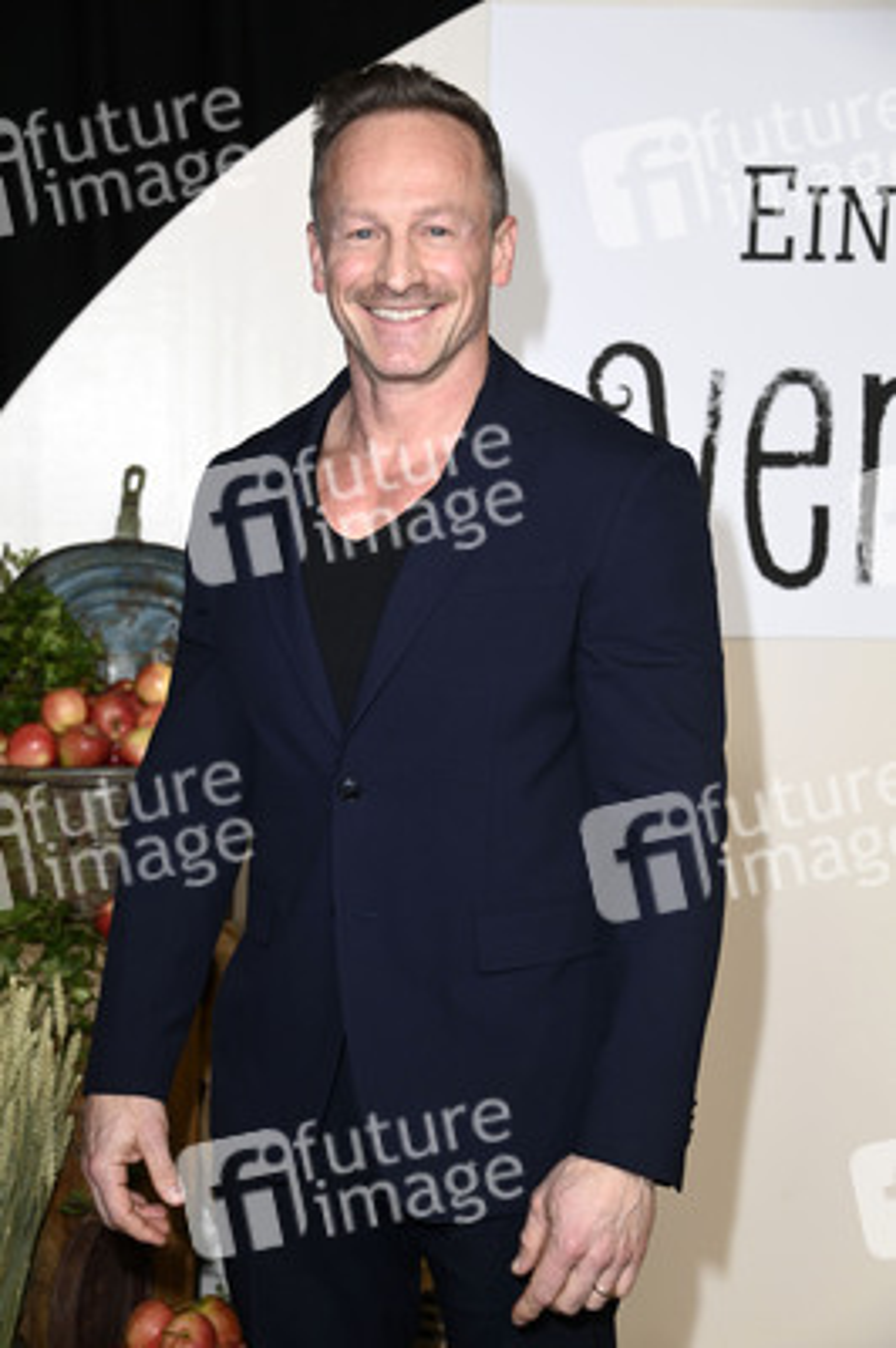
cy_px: 674
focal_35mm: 62
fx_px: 2319
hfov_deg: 21.9
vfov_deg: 32.4
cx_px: 448
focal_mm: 62
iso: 640
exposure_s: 1/250
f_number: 5
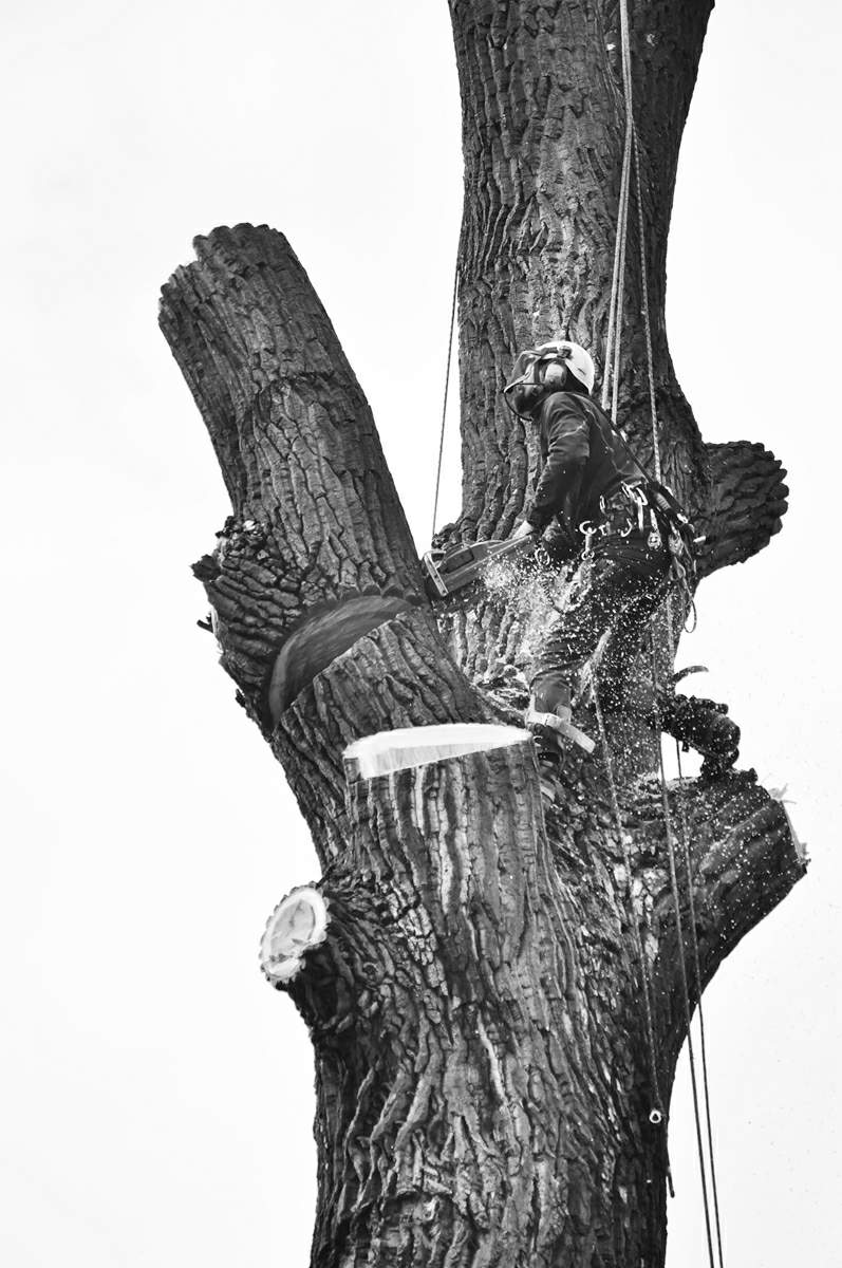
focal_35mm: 202
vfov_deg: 10.2
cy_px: 634
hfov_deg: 6.8
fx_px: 7122
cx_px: 421
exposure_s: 1/2500
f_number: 5
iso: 800
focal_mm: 135
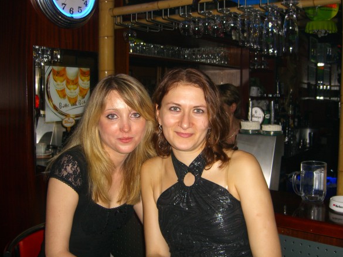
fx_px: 386
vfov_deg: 36.8
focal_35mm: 39
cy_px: 129
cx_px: 171
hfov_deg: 47.9
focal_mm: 7.9
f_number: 2.8
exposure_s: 1/60
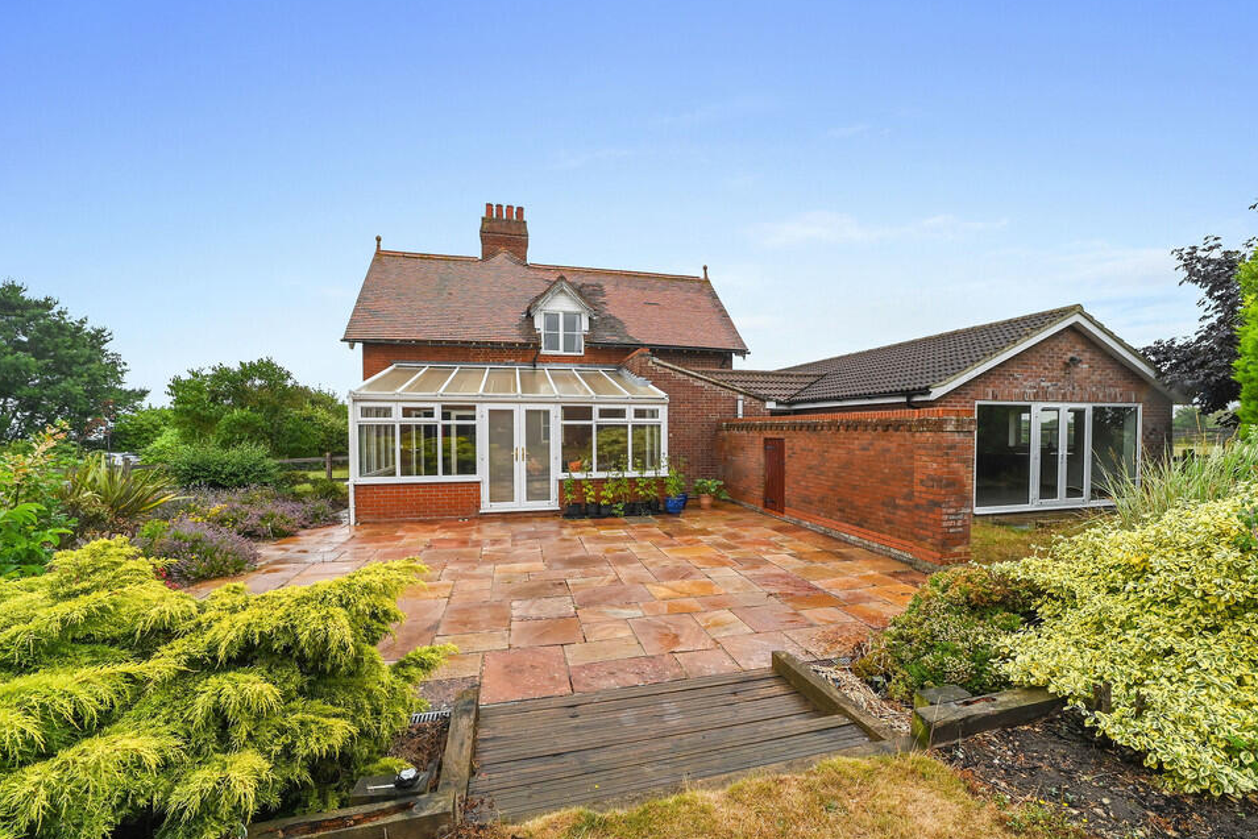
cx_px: 659
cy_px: 439
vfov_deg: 77.3
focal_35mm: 15
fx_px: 524
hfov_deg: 100.3
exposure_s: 1/320
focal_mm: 14
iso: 500
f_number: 8
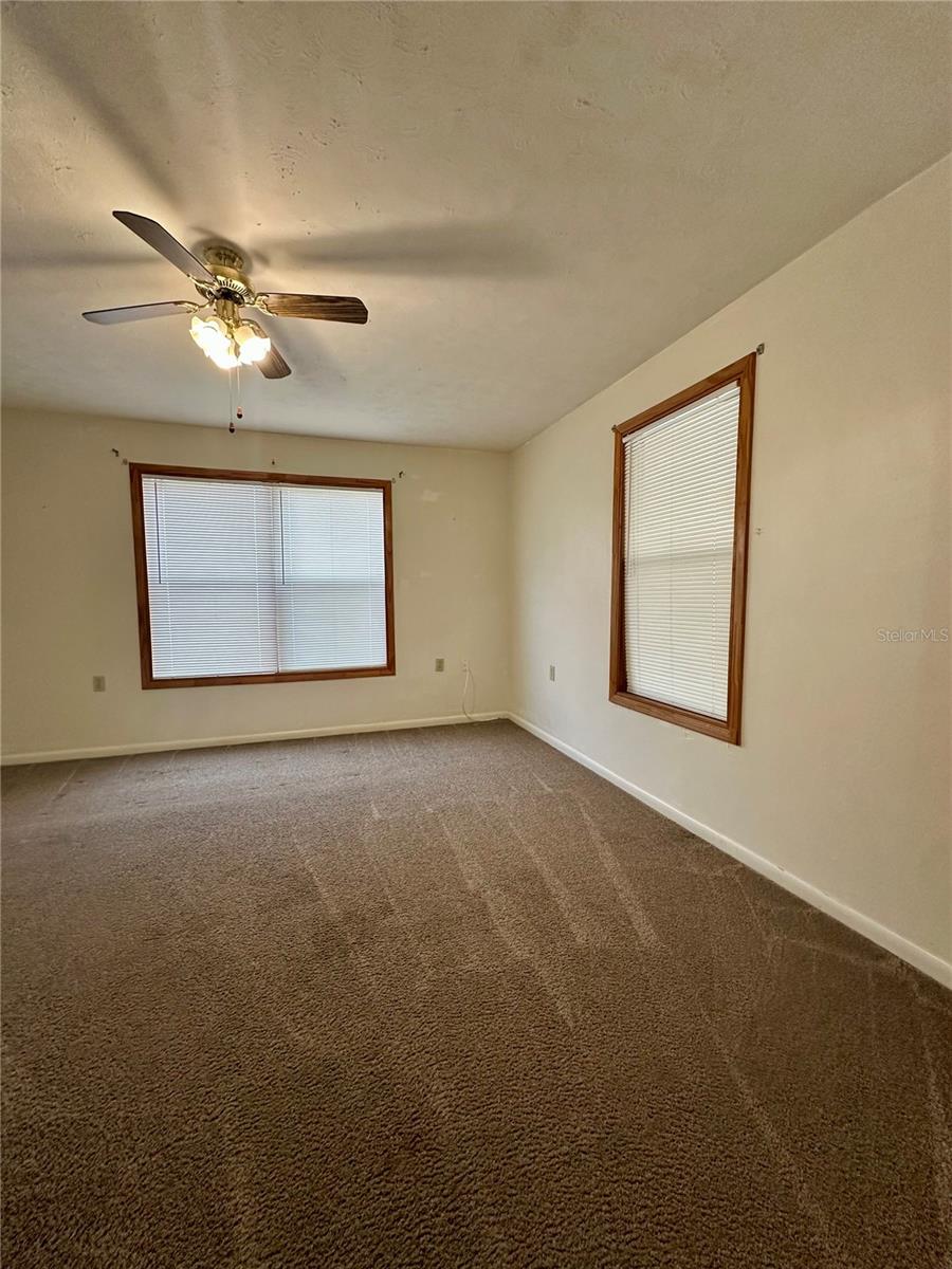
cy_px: 634
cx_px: 476
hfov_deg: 85.7
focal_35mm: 14
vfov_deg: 102.1
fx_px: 513
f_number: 2.2
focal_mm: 2.22
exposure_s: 1/120
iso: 250
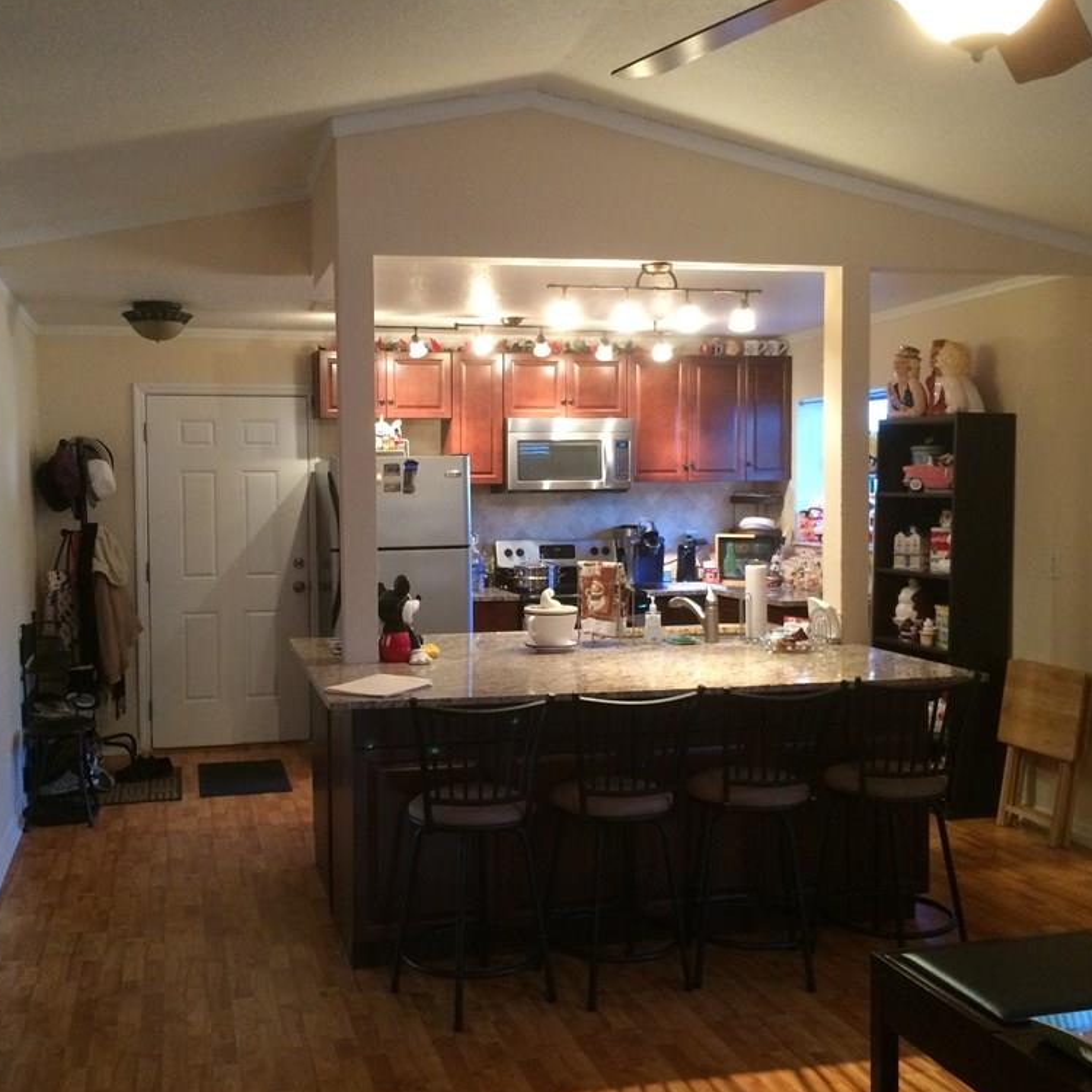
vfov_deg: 47.2
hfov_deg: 47.2
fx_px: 1249
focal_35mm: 35
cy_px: 546
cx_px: 491
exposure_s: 1/30
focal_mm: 4.15
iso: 250
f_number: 2.2
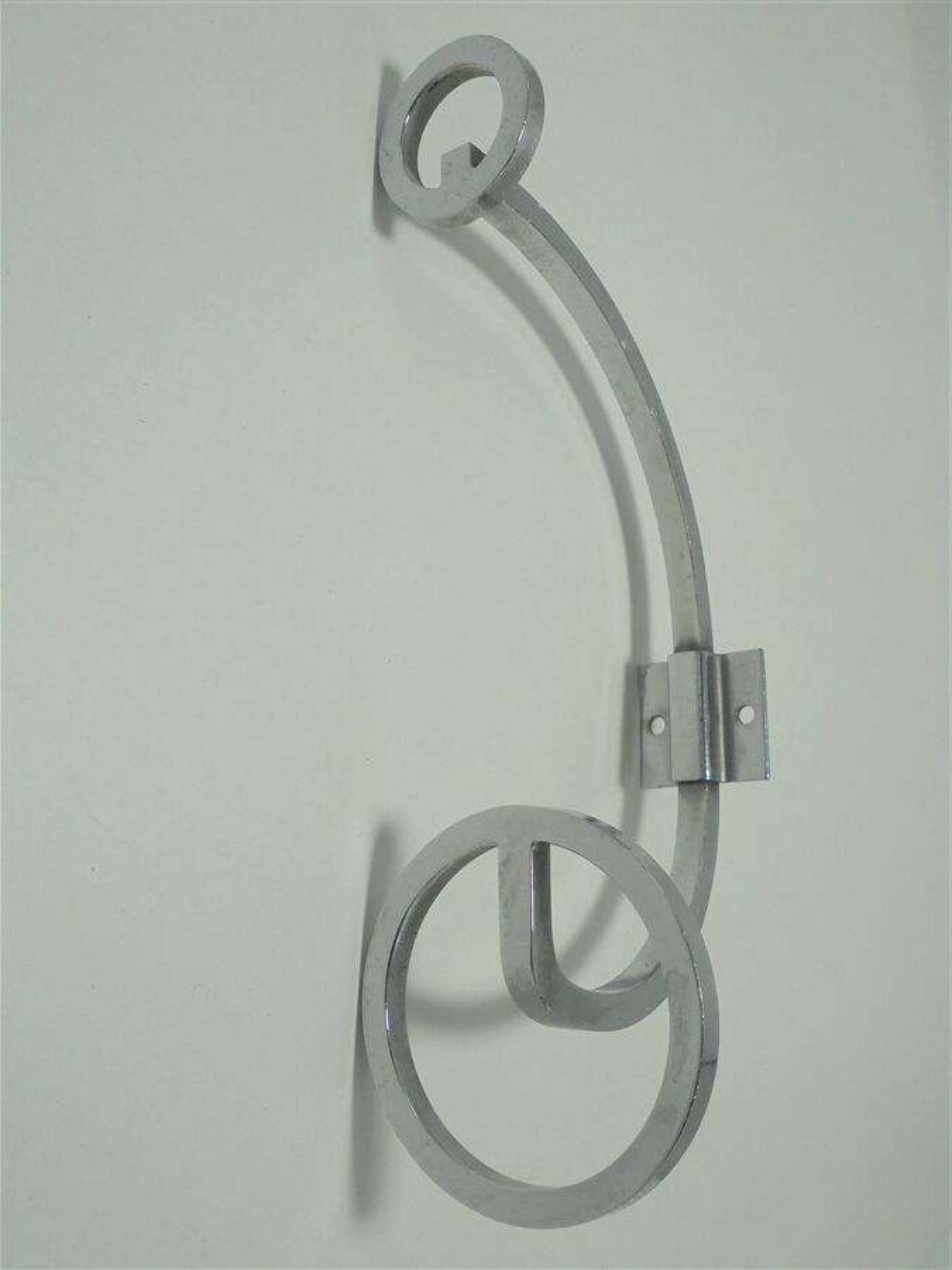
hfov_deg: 41.8
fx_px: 1247
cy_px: 635
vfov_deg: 54.0
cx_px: 476
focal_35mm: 34
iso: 100
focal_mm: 6.1
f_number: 4
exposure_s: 1/125
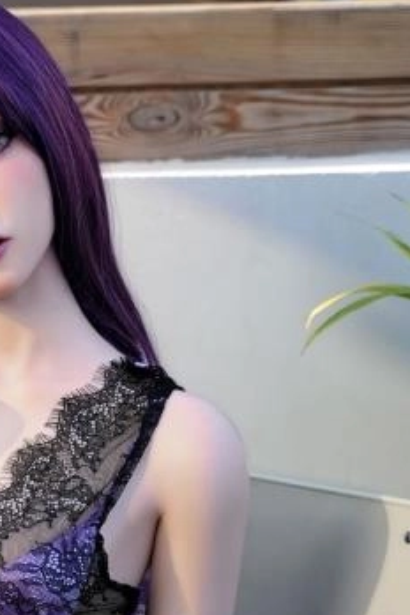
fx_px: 3314
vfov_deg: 10.5
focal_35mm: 194
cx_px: -117
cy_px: 643
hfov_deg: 7.0
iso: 50
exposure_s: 1/80
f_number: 4.5
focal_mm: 75
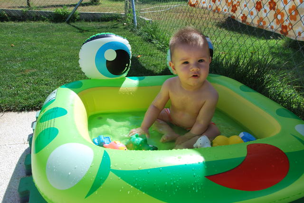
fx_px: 279
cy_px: 102
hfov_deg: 57.2
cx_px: 152
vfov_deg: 40.0
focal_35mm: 33
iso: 100
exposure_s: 1/250
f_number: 8
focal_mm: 22
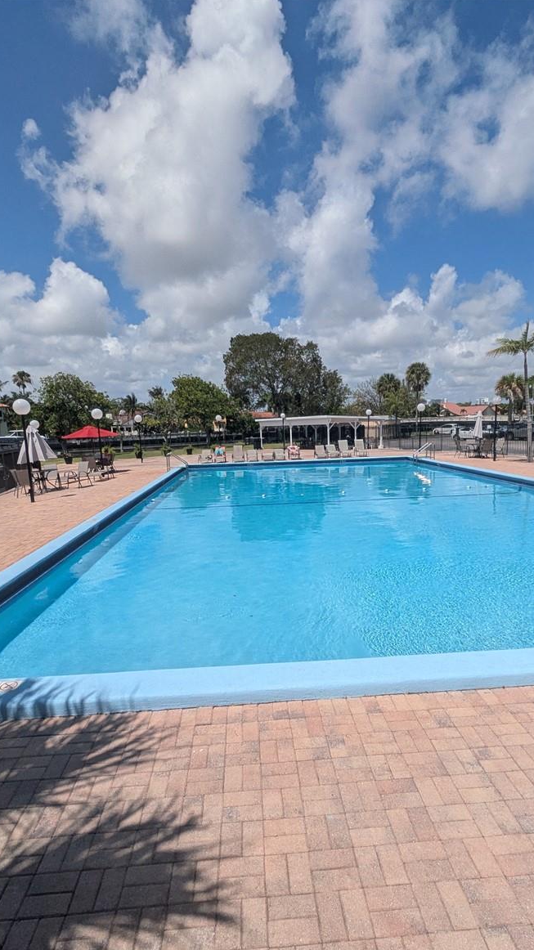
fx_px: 529
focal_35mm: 21
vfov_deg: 83.8
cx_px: 278
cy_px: 486
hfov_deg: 53.5
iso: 46
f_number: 2.2
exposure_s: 1/3704
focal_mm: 1.83
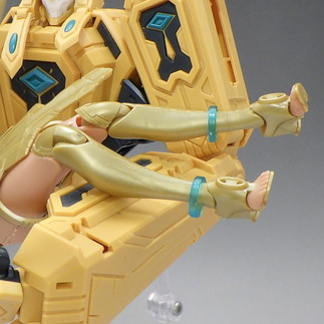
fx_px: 974
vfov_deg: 18.9
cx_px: 48
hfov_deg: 18.6
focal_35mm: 92
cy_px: 129
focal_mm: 7.5
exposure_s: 1/60
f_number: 4.2
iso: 320
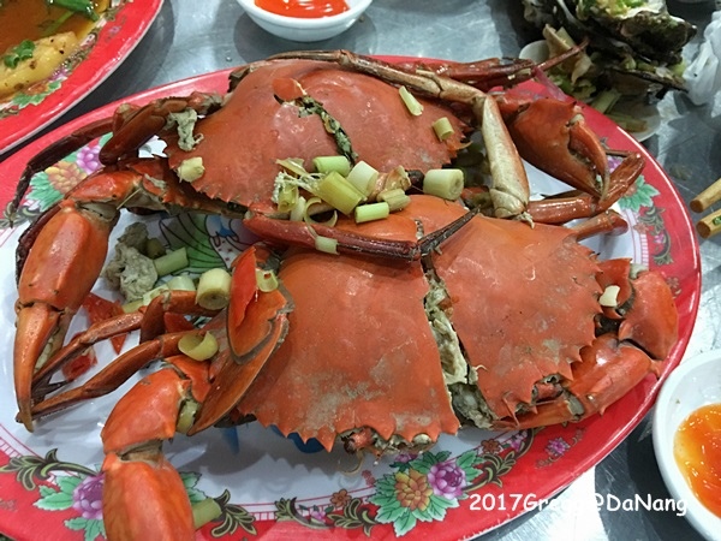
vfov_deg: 48.2
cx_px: 360
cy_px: 270
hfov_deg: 61.7
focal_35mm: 29
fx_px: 604
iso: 200
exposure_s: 1/8
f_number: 2.2
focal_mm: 4.15
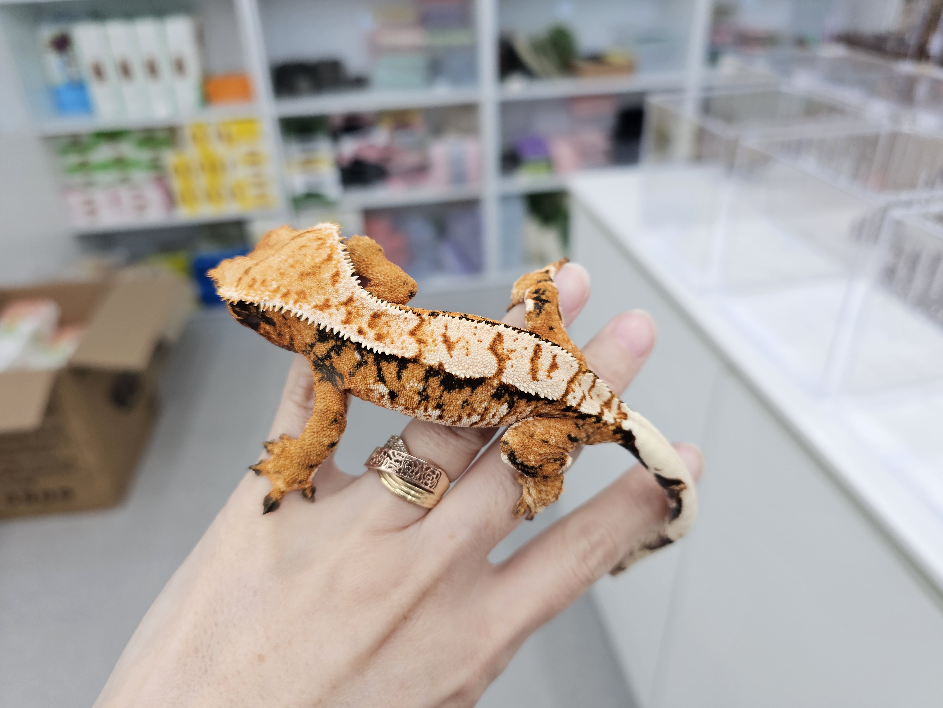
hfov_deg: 73.9
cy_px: 354
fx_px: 627
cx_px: 472
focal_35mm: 23
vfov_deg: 58.9
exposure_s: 1/120
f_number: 1.7
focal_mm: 6.3
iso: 32
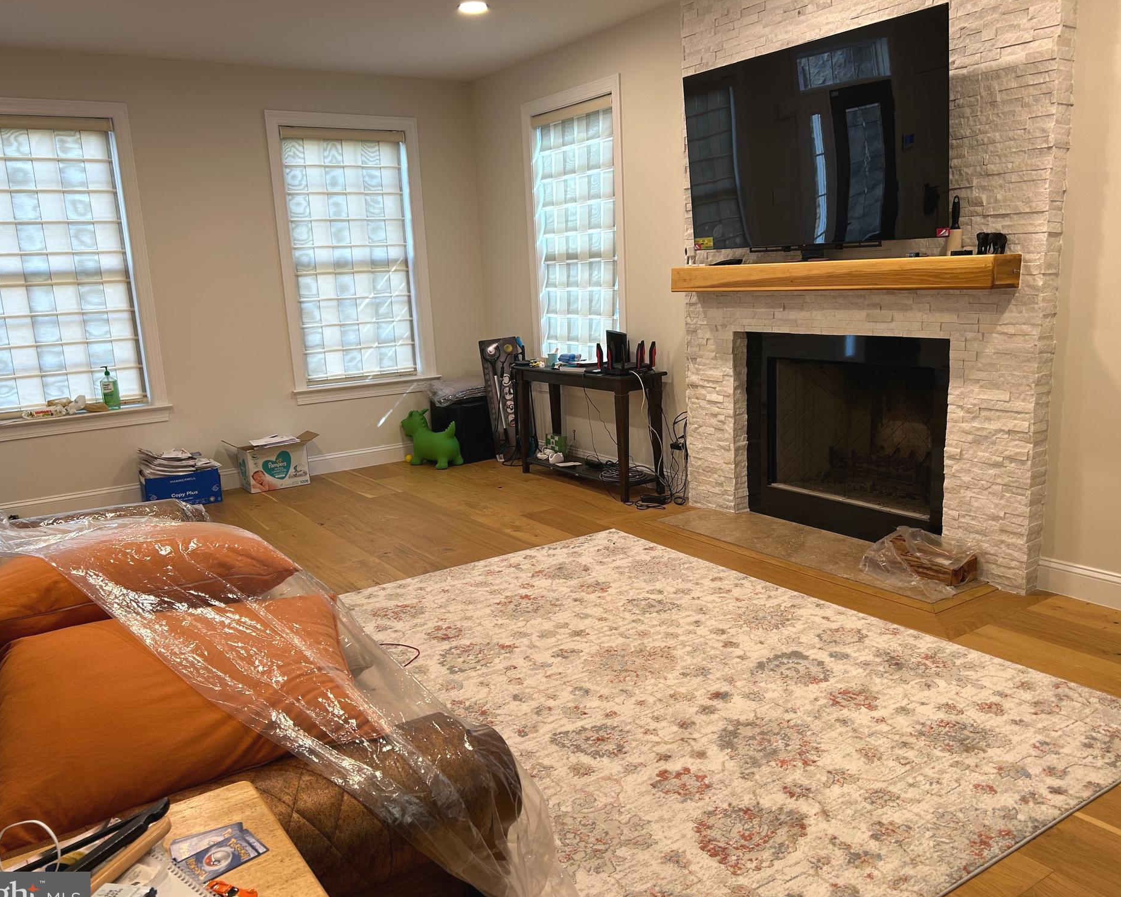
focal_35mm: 28
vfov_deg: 51.5
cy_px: 457
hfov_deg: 62.2
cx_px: 558
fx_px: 929
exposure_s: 1/60
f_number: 1.5
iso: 80
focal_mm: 5.7
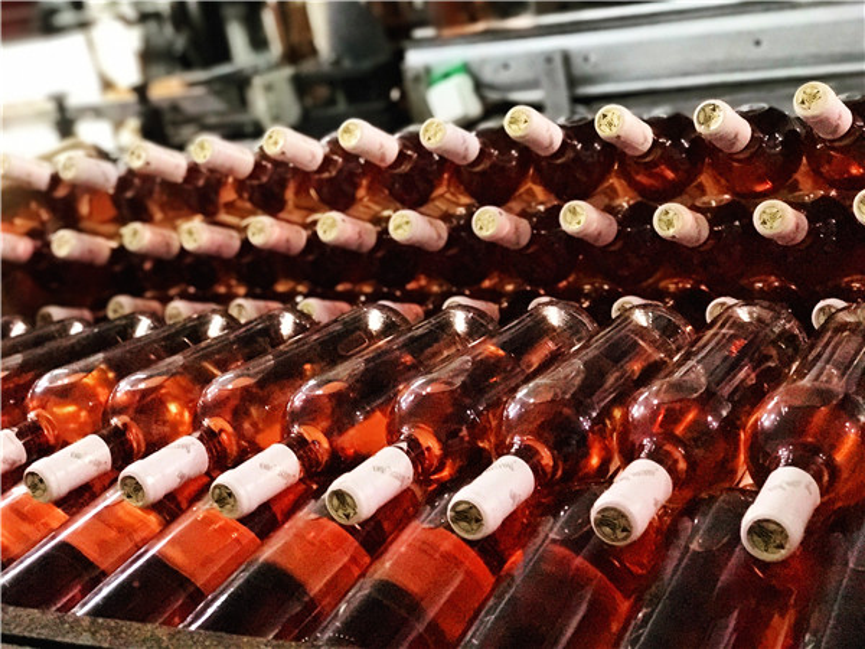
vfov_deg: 25.7
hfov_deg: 33.8
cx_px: 432
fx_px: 1424
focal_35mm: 57
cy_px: 324
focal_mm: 6.6
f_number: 2.8
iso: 1250
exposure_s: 1/50
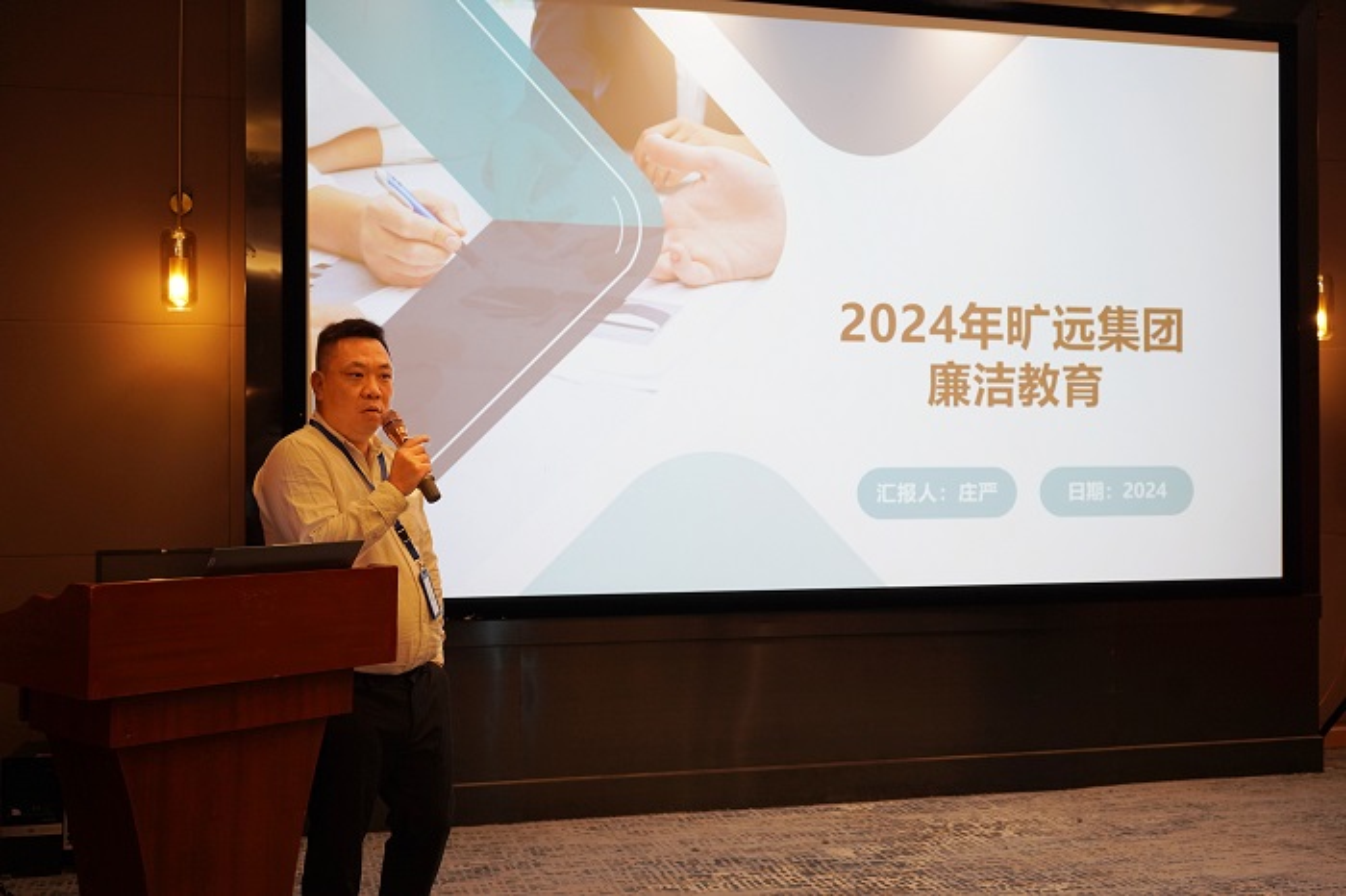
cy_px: 448
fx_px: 1555
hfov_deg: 46.8
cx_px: 673
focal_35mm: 42
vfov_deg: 32.2
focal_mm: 41.6
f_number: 4
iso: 2000
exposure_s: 1/160
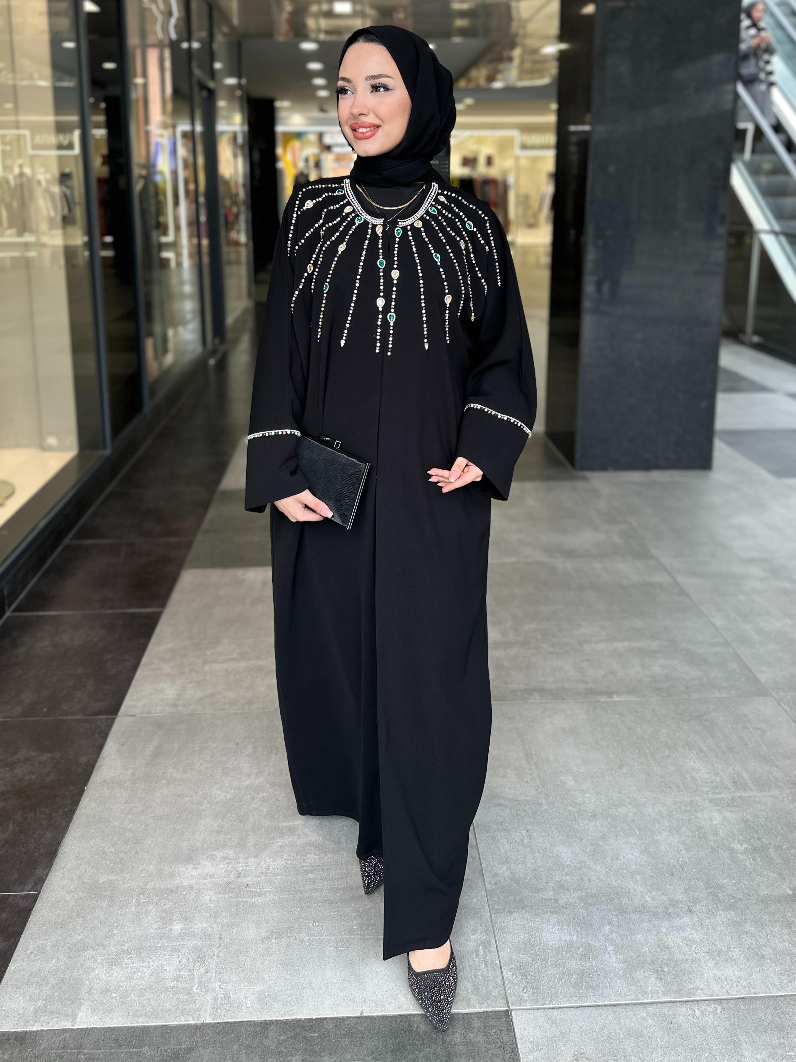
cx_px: 398
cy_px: 531
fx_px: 736
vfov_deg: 71.6
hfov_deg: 56.8
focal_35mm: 24
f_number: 1.78
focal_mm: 6.86
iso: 64
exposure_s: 1/210
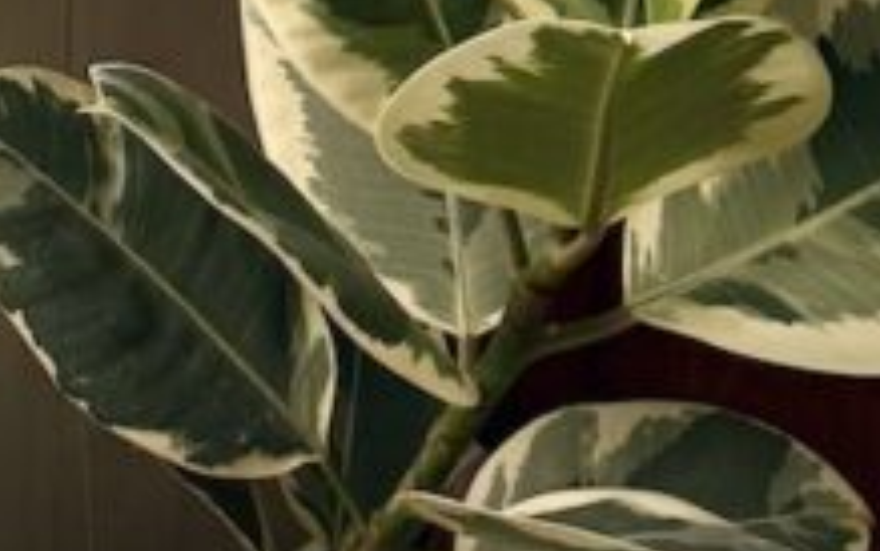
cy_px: -820
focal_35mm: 119
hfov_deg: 16.5
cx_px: -269
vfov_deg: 9.6
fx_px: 2855
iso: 100
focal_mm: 6.76
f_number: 1.78
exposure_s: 1/1091
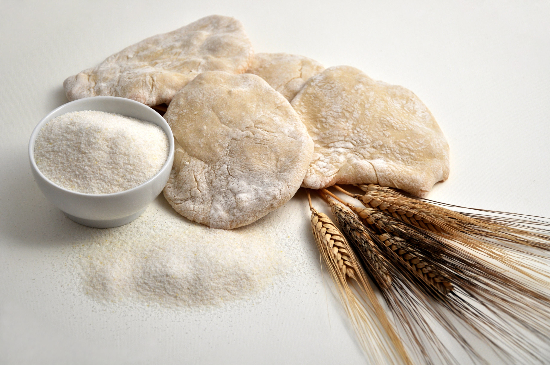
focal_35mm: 93
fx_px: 1419
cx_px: 275
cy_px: 182
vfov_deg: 14.7
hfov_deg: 21.9
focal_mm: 62
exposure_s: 1/125
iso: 200
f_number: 5.3
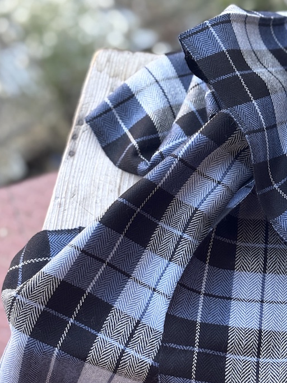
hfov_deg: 21.0
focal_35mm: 70
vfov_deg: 27.7
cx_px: 151
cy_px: 225
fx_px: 774
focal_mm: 6.76
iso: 64
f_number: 1.78
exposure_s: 1/121
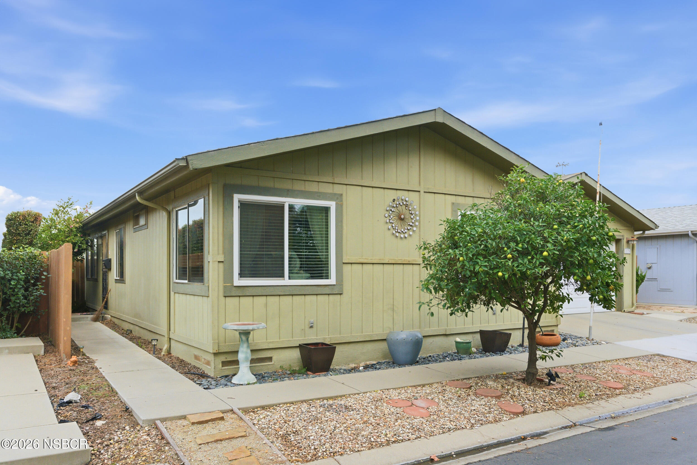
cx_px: 348
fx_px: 523
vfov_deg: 48.0
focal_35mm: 27
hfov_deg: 67.4
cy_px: 232
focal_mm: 27
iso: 6400
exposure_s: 1/8000
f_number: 3.5
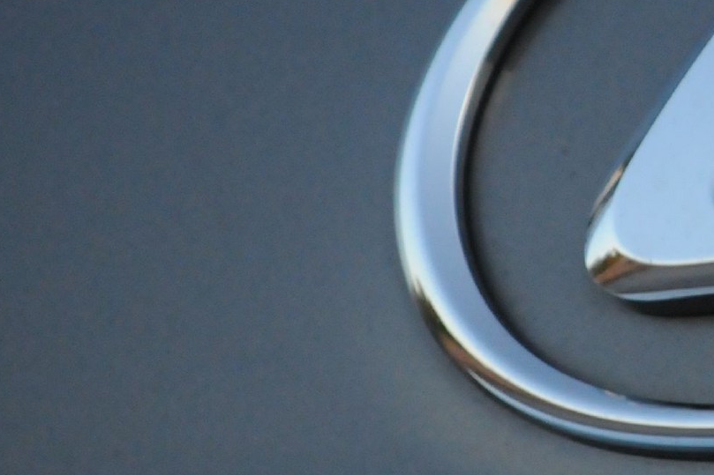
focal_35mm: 695
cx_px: 861
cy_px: 99
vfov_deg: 2.0
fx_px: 13780
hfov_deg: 3.0
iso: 2000
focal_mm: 150
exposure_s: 1/640
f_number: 6.3
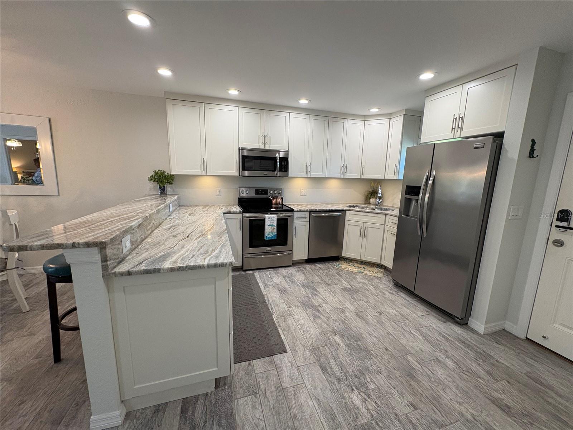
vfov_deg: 85.7
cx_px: 286
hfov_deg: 102.1
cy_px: 215
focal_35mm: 14
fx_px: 232
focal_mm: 2.22
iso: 200
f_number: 2.2
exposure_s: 1/120
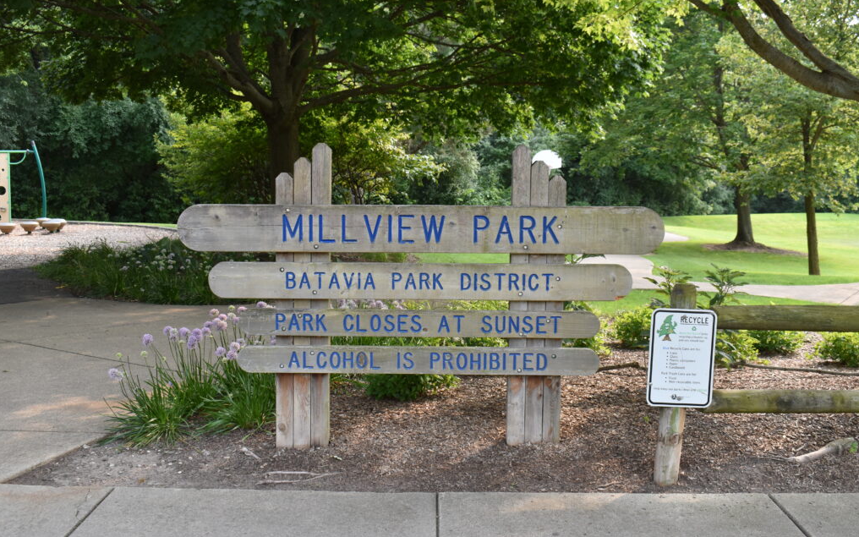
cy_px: 259
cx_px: 430
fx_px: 866
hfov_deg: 52.7
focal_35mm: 37
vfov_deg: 34.4
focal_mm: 24
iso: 400
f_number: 7.1
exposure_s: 1/200
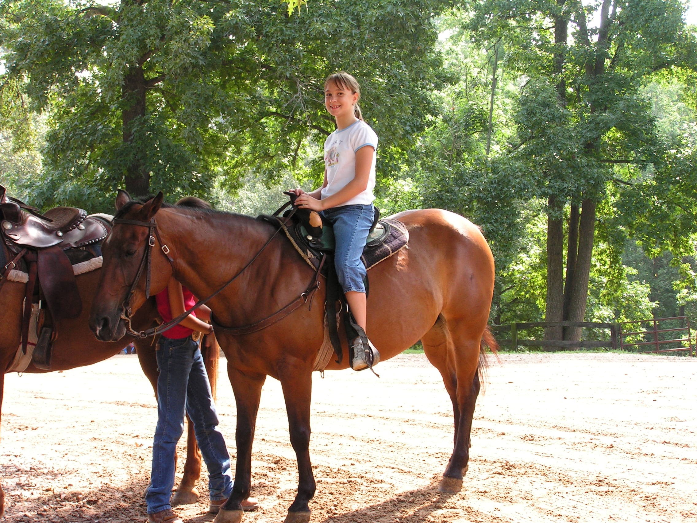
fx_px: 1188
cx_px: 348
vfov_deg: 24.8
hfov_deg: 32.7
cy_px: 262
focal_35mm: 59
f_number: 3.5
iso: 50
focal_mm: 9.9
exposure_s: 1/50
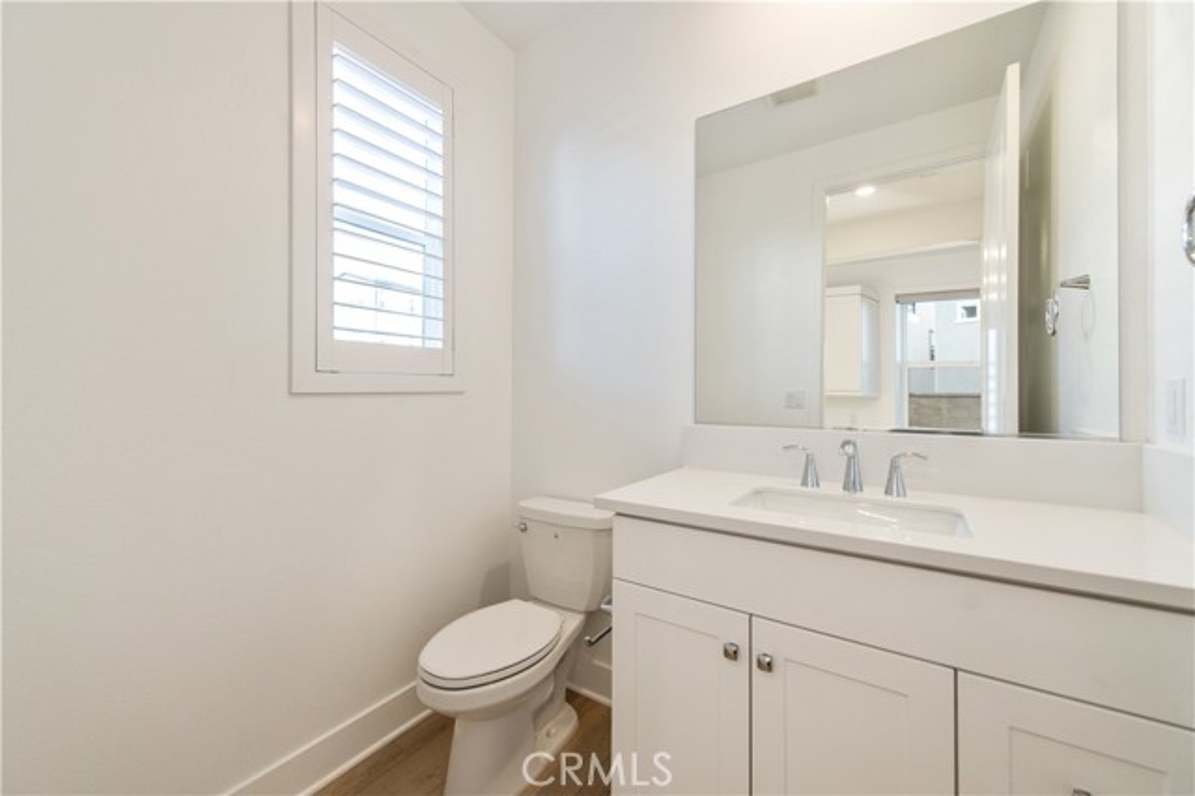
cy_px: 398
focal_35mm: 14
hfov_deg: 104.3
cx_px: 598
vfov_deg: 81.1
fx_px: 464
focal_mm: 14
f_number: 4
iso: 400
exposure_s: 1/250
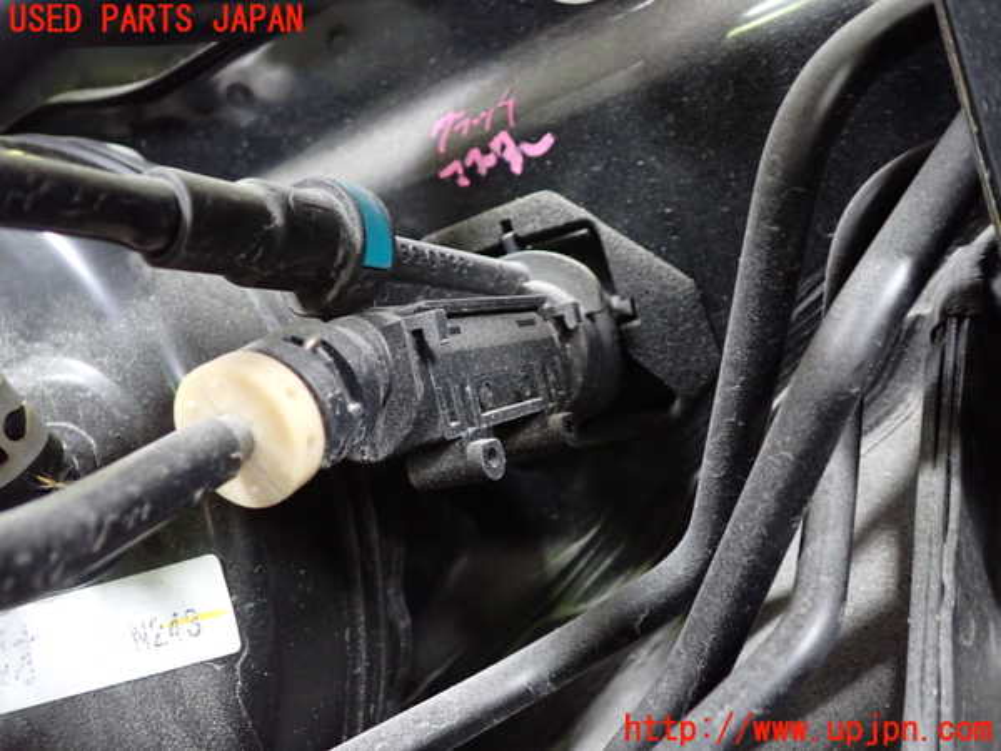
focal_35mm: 30
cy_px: 376
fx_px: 868
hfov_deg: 60.0
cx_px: 500
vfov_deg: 46.8
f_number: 2.3
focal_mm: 5.4
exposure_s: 1/30
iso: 800
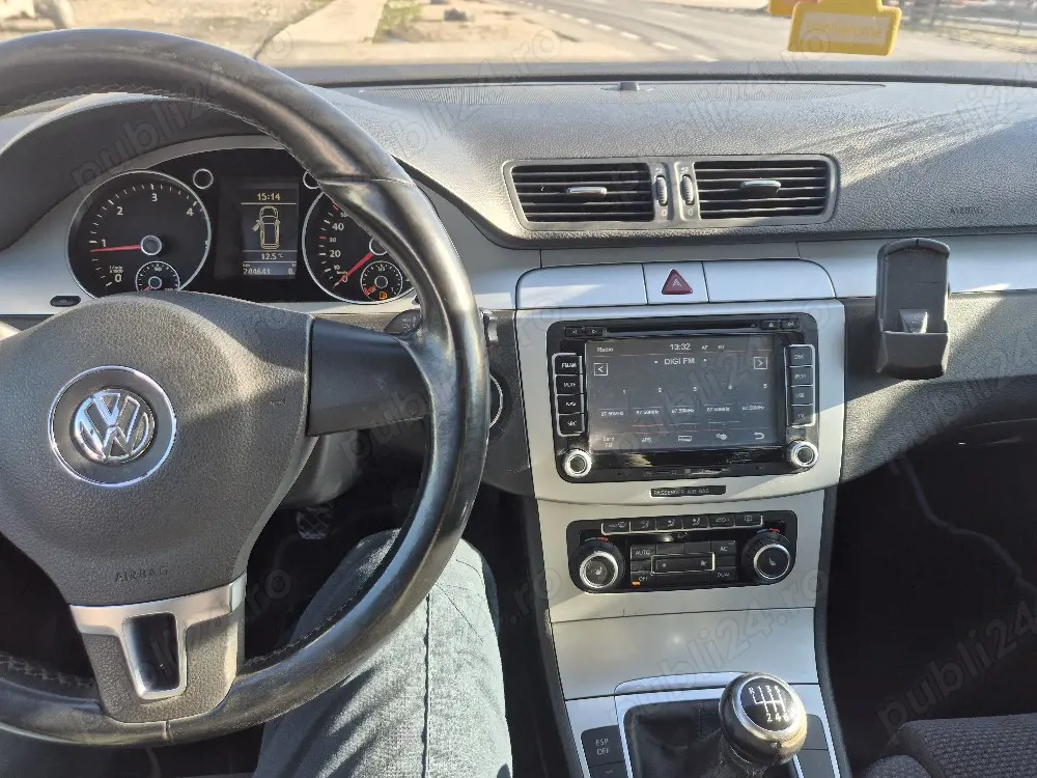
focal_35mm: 23
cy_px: 389
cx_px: 518
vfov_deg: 58.9
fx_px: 689
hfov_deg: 73.9
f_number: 1.8
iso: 25
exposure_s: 1/182
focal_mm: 5.4
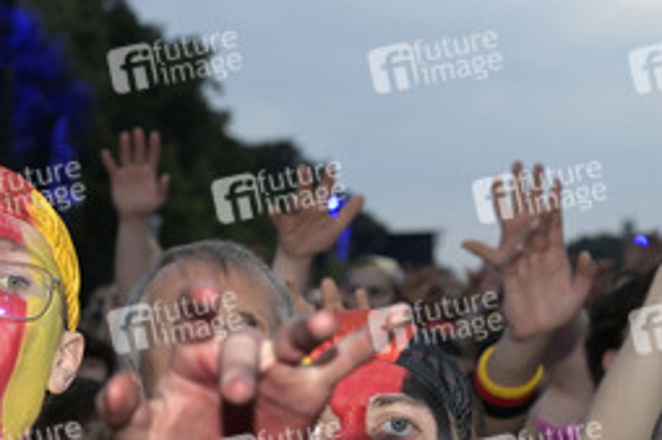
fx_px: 2150
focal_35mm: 117
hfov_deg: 17.5
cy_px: 388
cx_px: 210
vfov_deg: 11.6
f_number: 5.6
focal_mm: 66
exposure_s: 1/250
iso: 1600
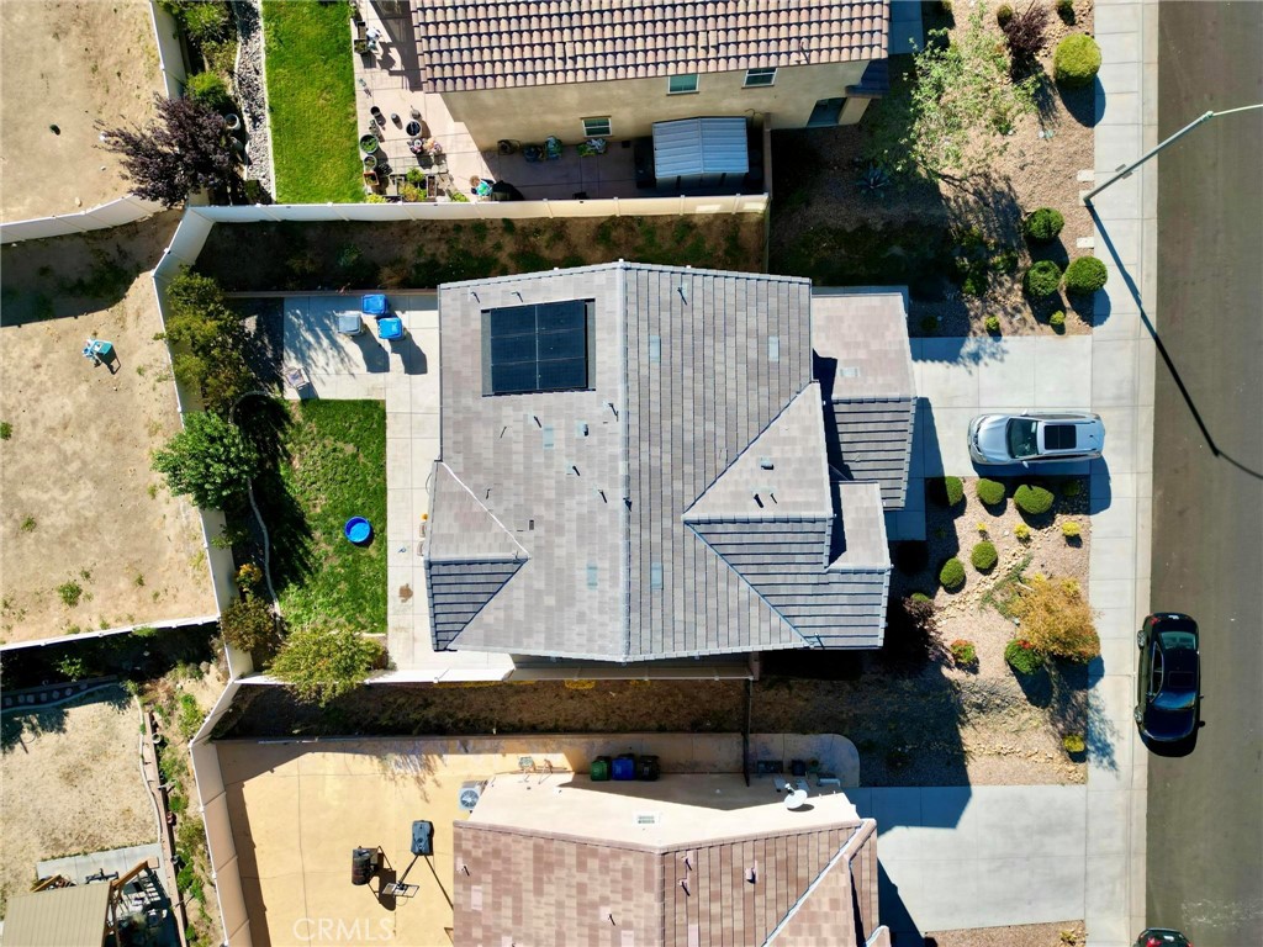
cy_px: 474
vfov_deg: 56.8
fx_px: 876
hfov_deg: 71.6
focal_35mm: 24
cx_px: 632
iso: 130
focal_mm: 6.72
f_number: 1.7
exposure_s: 1/2500
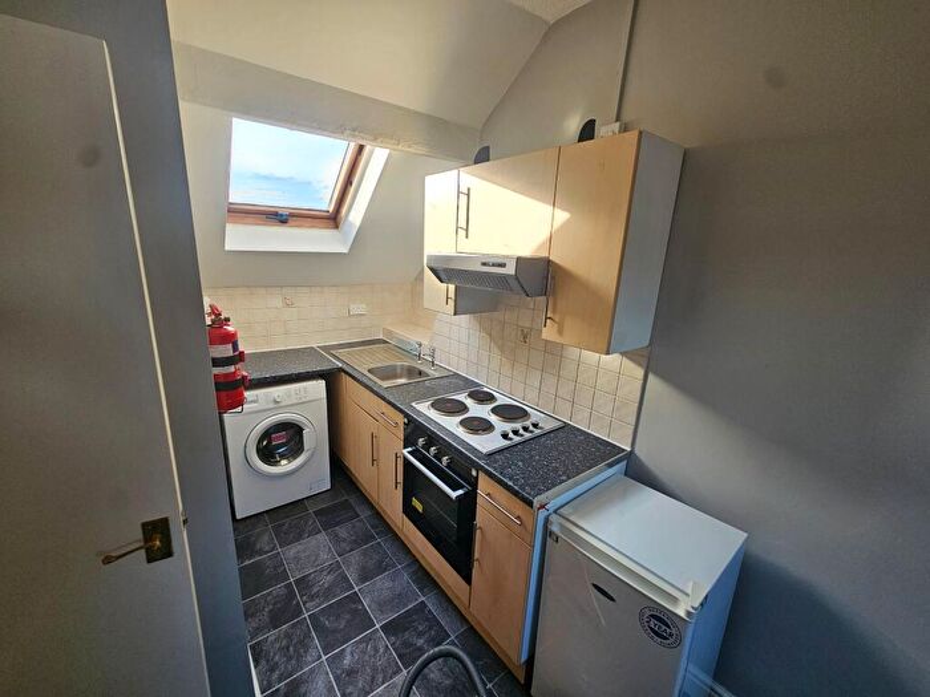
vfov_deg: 89.9
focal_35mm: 13
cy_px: 348
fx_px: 349
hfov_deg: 106.2
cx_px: 465
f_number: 2.2
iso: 50
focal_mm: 2.2
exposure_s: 1/100
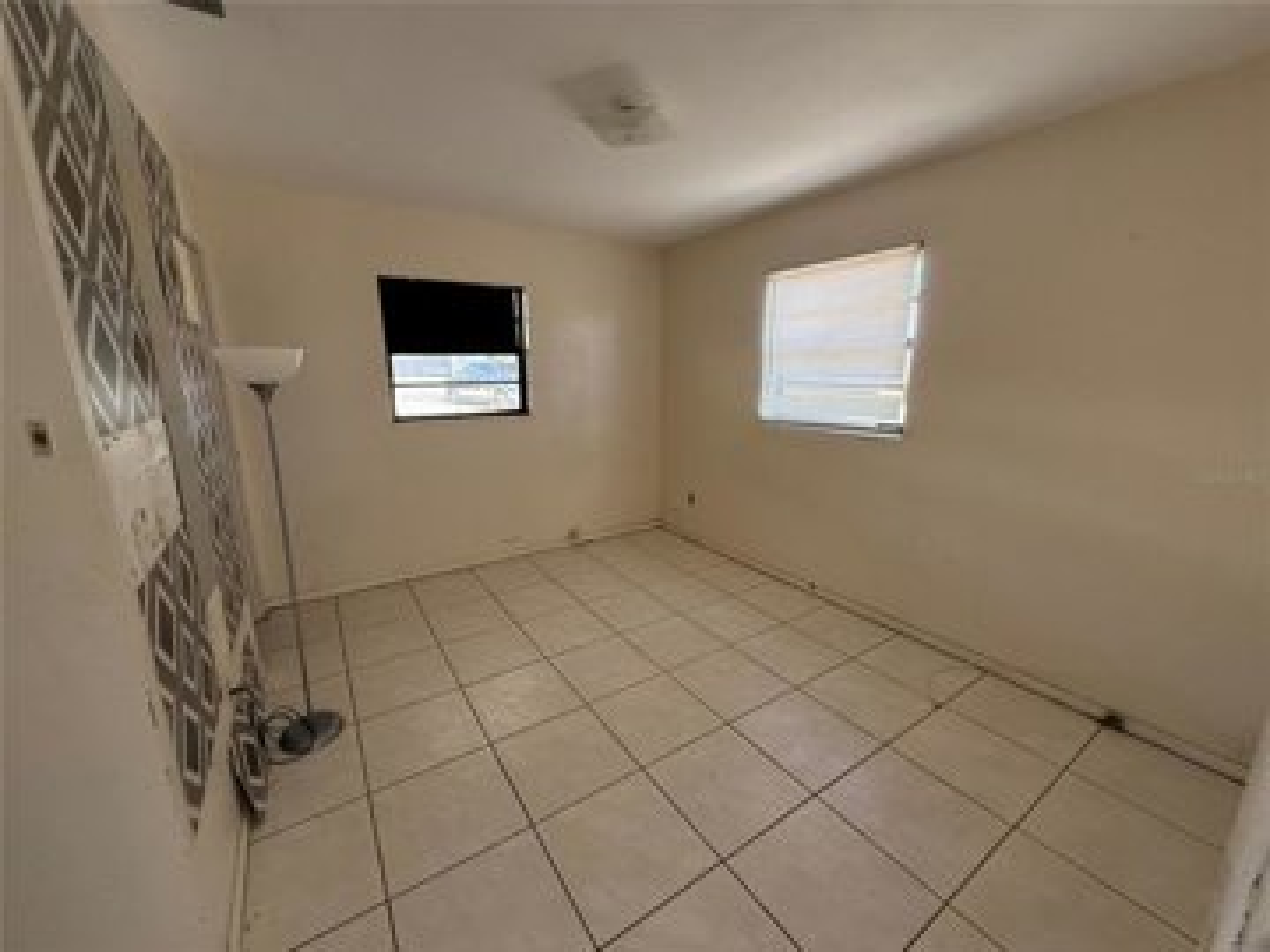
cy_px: 476
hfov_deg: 102.1
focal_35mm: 14
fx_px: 514
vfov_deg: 85.7
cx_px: 635
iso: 250
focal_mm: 2.22
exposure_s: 1/99
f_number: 2.2
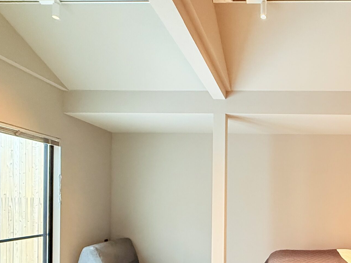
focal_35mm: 28
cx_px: 278
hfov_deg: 58.8
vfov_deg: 47.6
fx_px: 284
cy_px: 202
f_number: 2.2
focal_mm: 2.22
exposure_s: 1/50
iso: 640
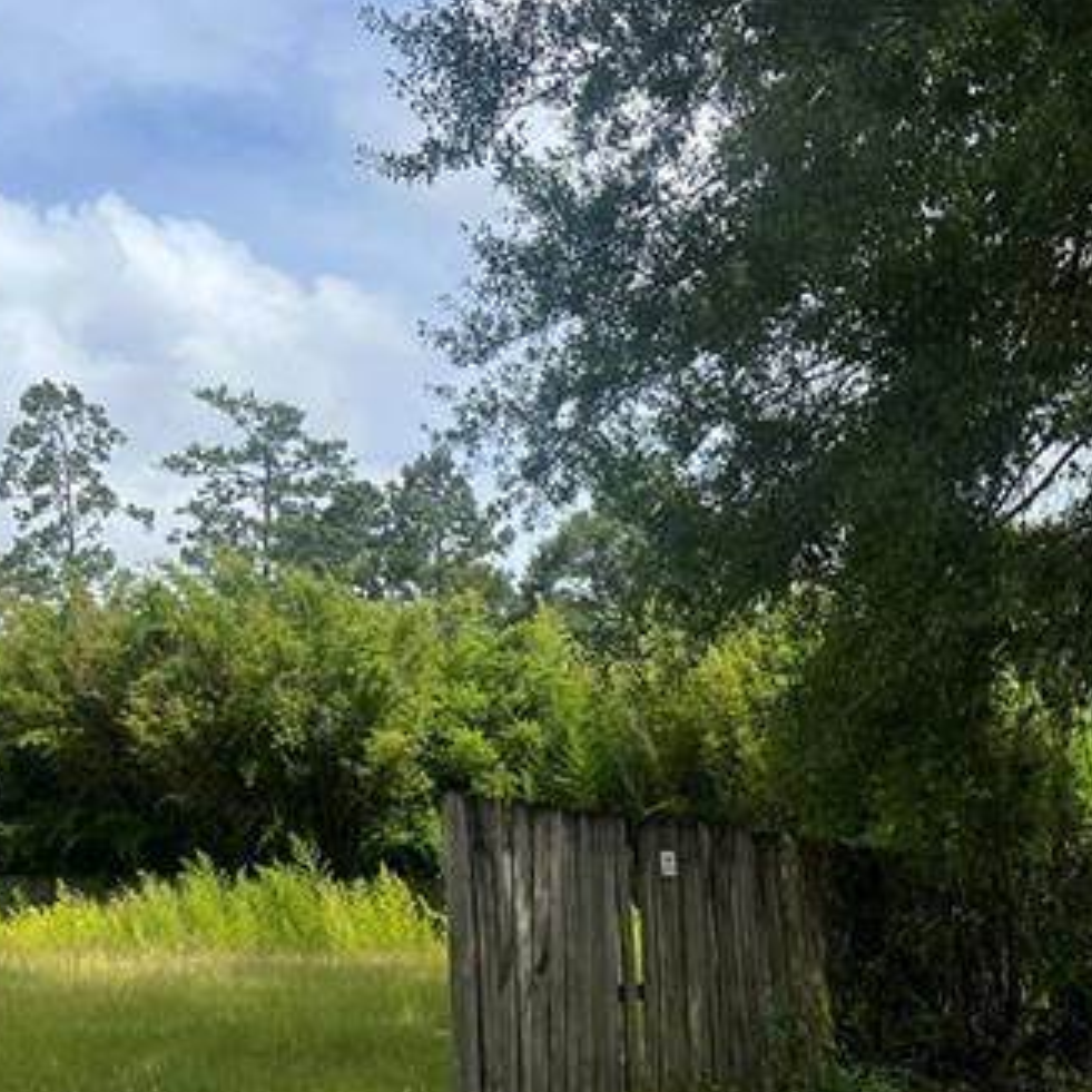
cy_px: 1092
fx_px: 1927
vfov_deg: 29.5
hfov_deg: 31.1
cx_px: 805
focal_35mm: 54
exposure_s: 1/3571
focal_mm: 5.7
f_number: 1.5
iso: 50
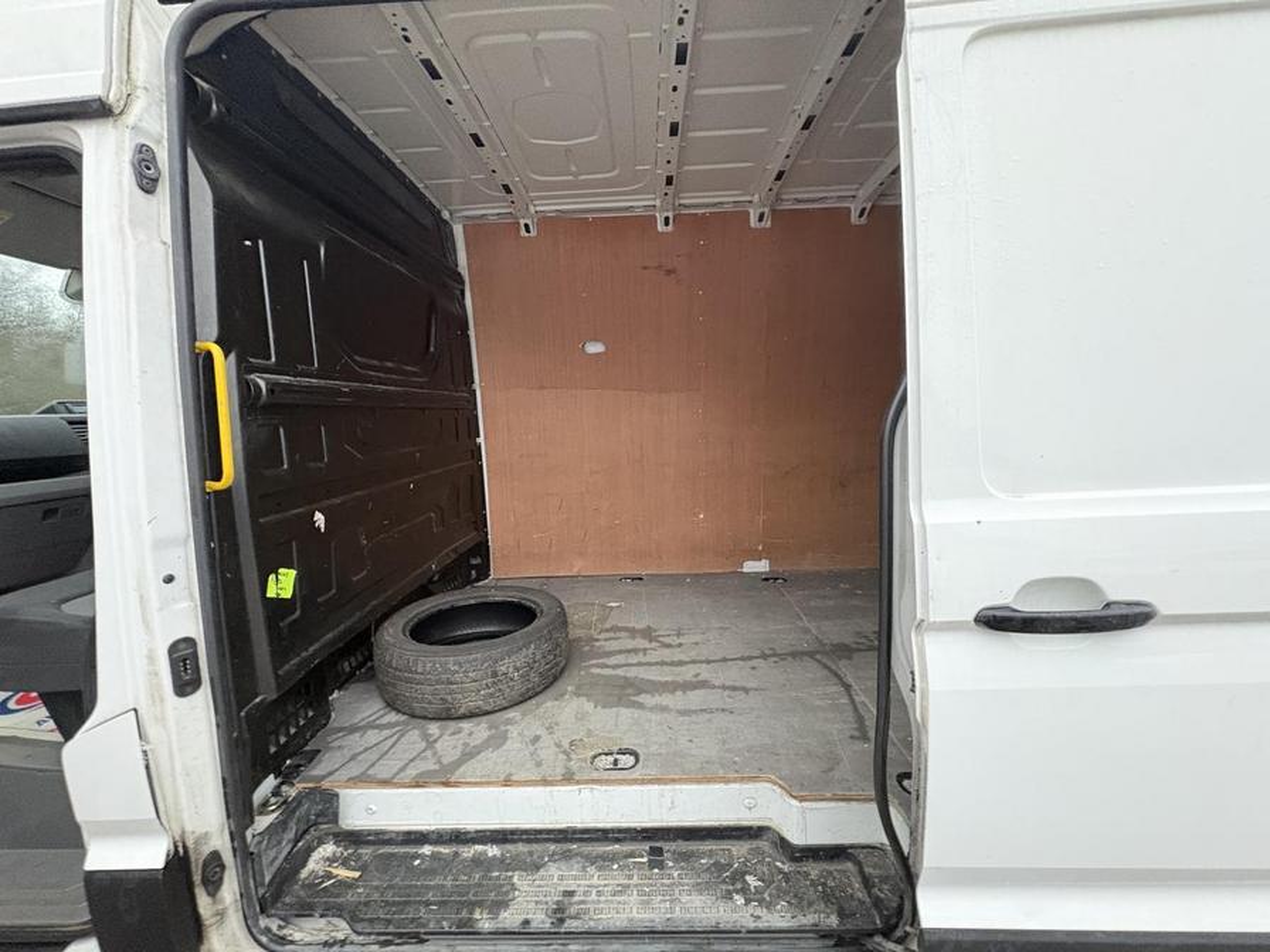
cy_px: 476
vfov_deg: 85.7
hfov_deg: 102.1
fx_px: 514
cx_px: 635
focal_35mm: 14
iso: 800
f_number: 2.2
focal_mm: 2.22
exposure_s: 1/60
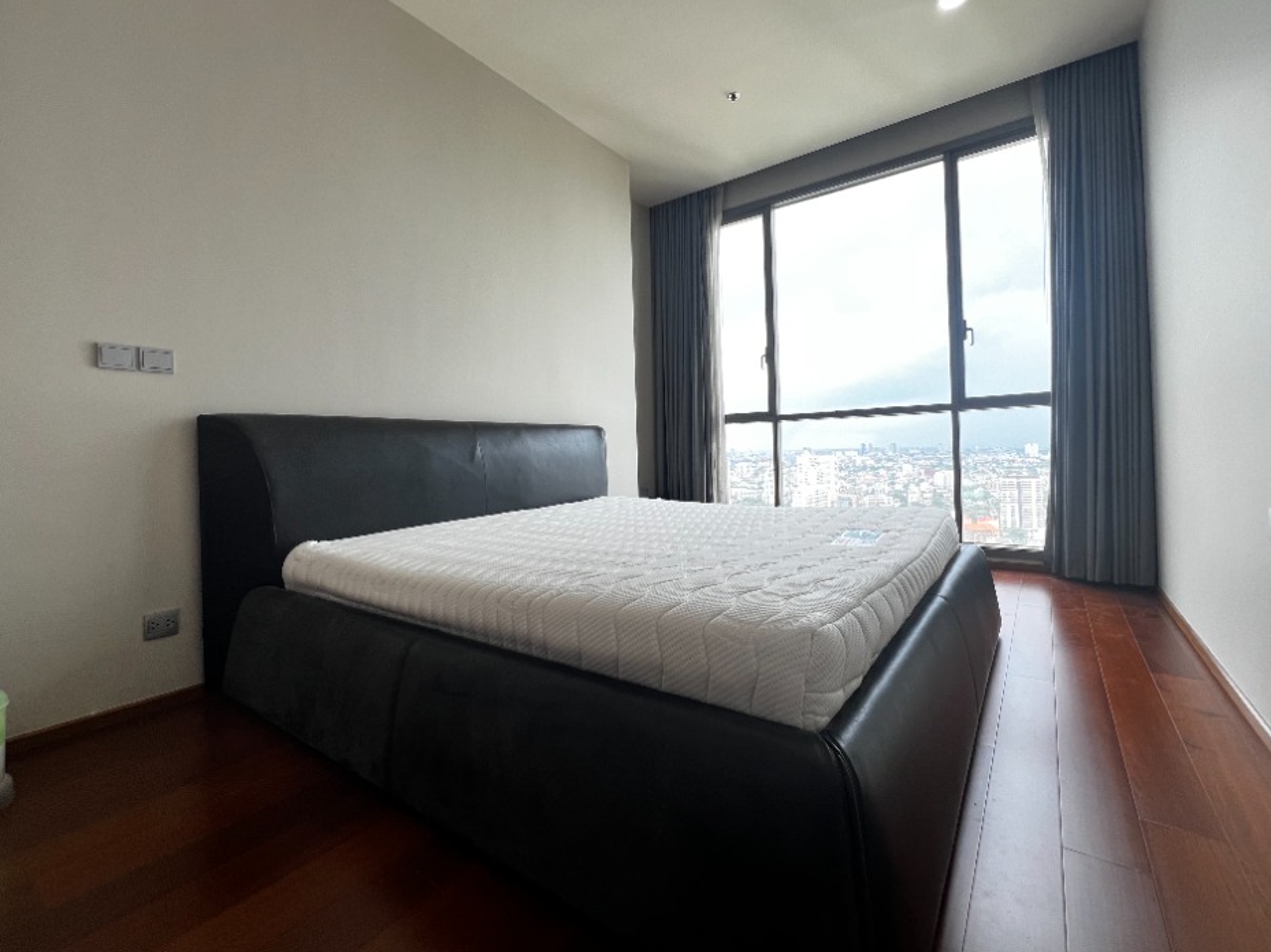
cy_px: 449
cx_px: 670
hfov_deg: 102.0
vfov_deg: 85.5
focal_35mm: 14
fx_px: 514
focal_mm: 1.57
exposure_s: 1/99
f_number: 1.8
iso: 125
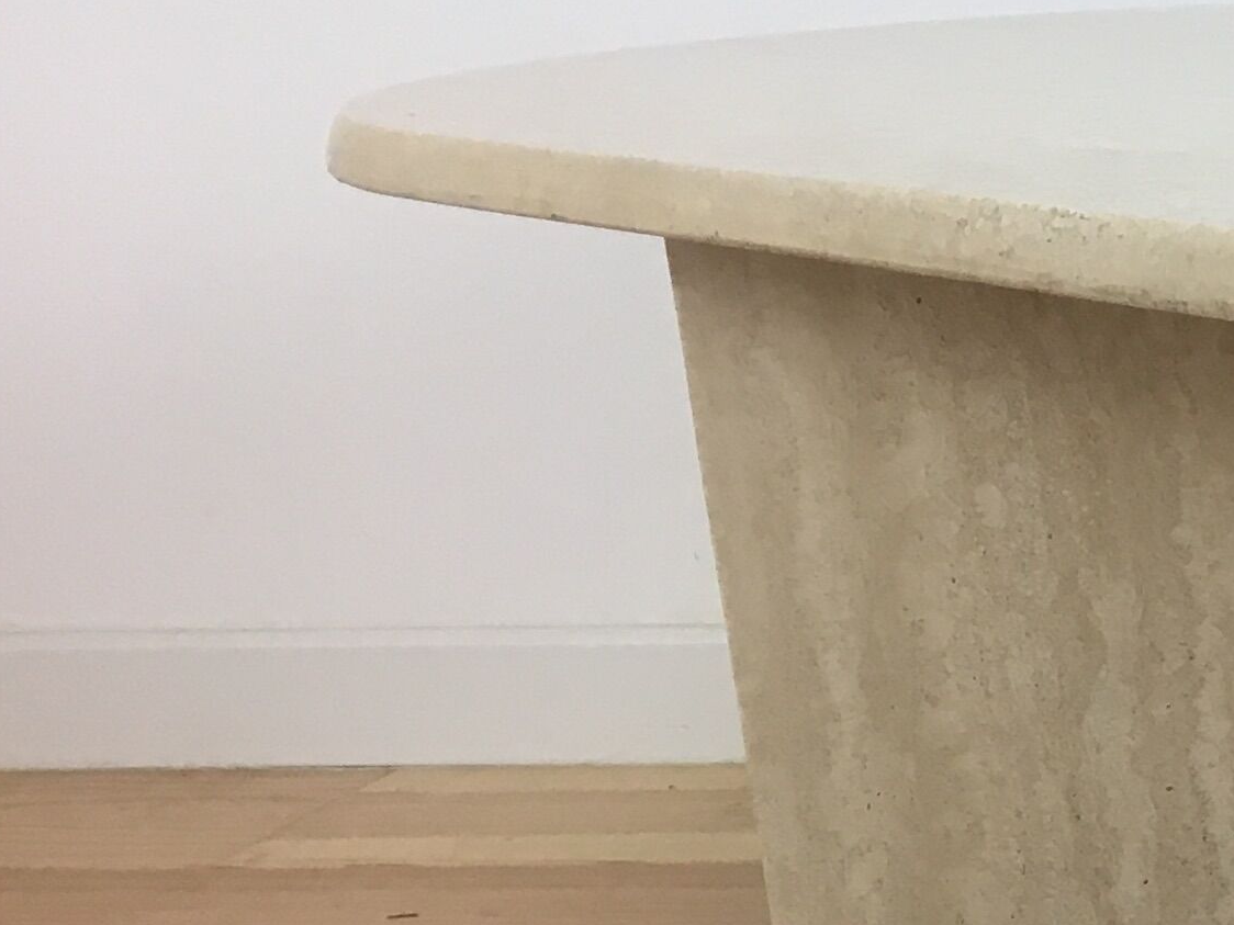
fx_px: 3707
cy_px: 971
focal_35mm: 104
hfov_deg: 16.1
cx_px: 2185
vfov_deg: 14.0
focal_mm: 4.15
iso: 25
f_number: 2.2
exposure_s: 1/33
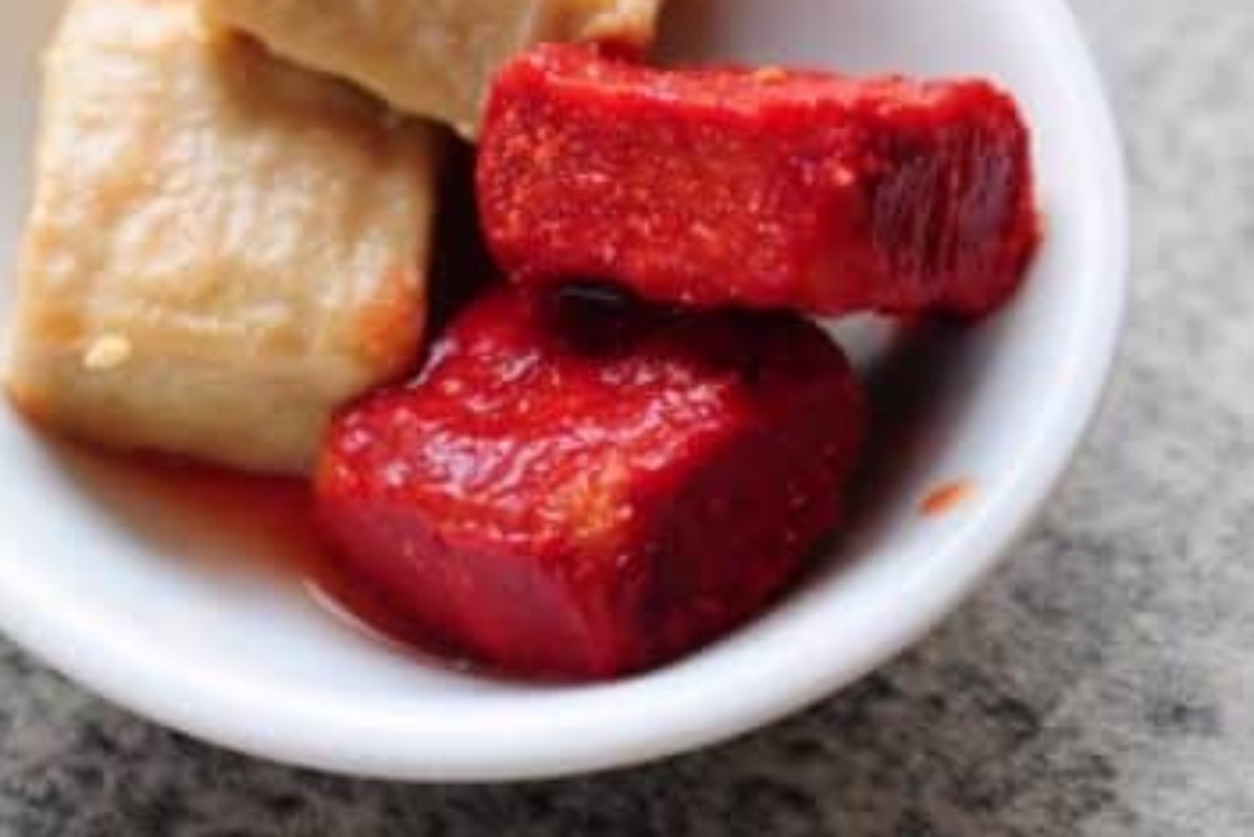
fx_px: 5192
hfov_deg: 13.7
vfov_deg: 9.2
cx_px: 210
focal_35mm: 149
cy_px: 189
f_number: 4.8
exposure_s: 1/180
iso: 160
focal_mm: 50
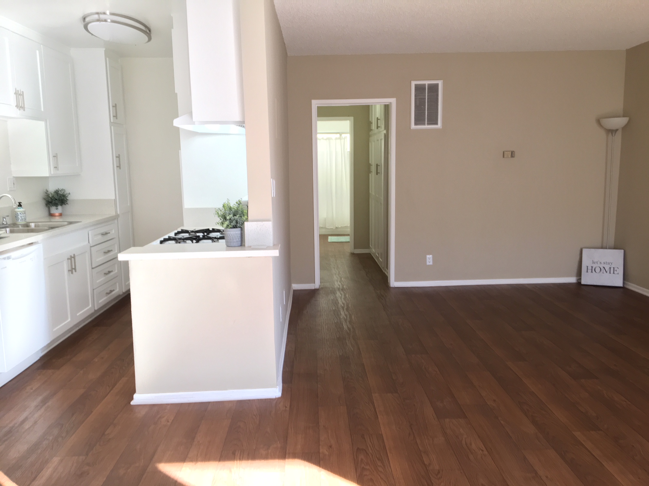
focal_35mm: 29
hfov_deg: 61.7
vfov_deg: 48.2
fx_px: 544
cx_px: 324
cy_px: 243
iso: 64
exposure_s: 1/30
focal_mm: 4.15
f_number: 2.2
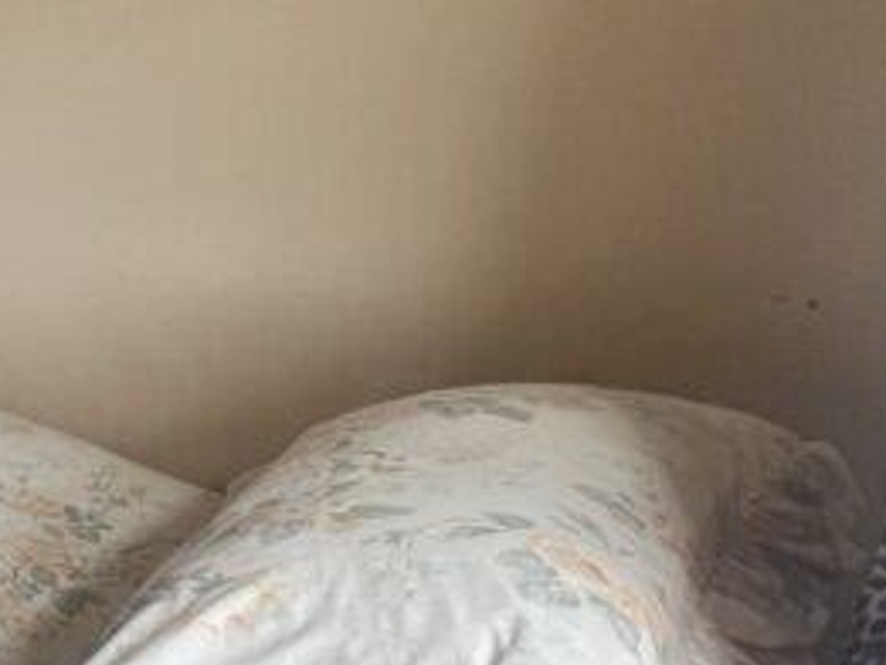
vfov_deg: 28.0
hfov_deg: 26.6
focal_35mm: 51
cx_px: -451
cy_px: 136
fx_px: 1306
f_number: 1.8
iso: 100
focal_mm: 1.57
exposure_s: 1/99
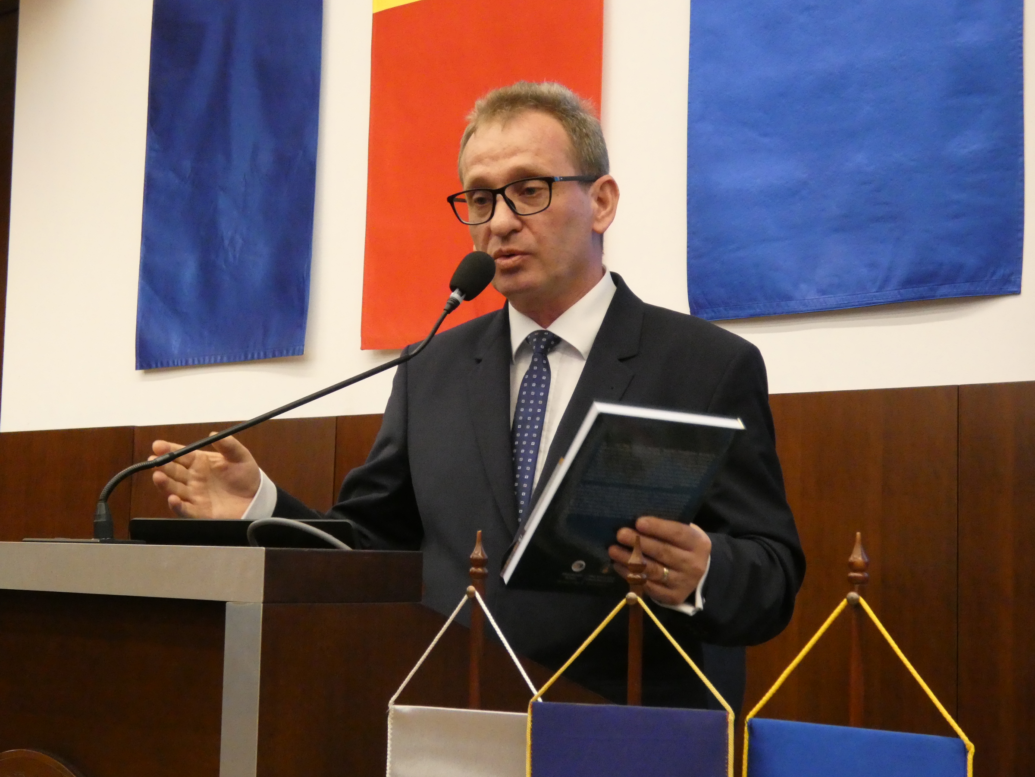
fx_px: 1644
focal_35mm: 55
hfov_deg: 34.9
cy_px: 388
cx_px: 518
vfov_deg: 26.6
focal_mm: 9.9
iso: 1250
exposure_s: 1/80
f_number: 4
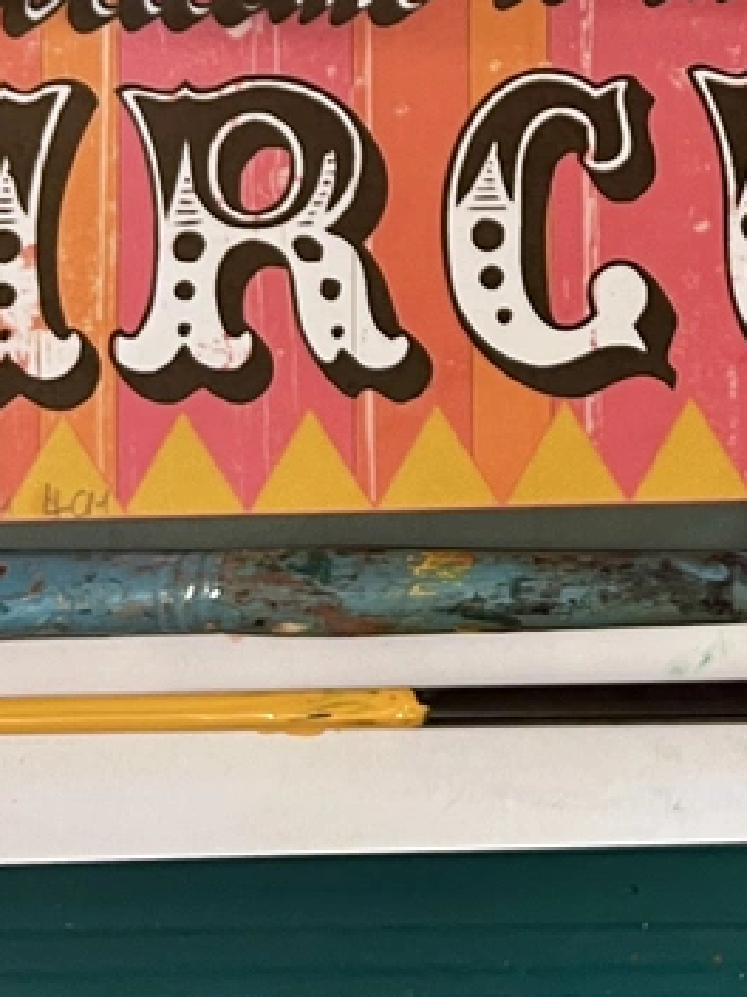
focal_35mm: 65
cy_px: -161
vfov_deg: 26.8
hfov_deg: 22.6
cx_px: 410
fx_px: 1870
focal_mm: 5.1
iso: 80
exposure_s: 1/50
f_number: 1.6
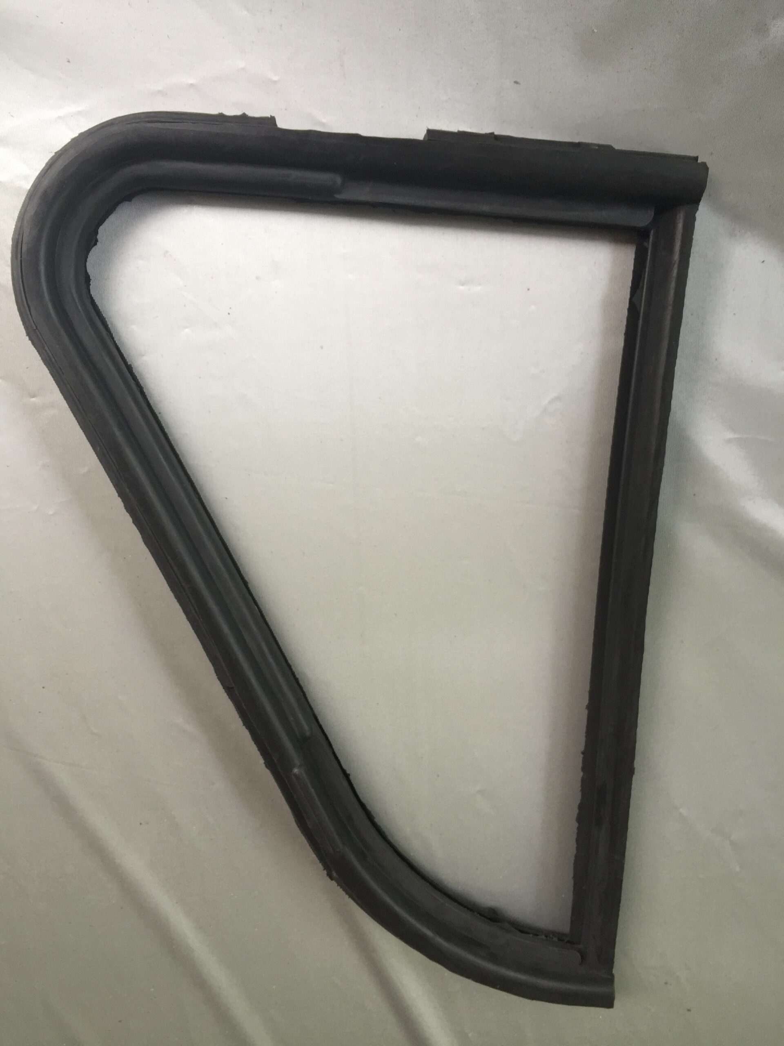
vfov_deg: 61.7
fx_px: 876
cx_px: 392
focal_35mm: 29
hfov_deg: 48.2
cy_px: 523
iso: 40
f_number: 2.2
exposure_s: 1/50
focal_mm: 4.15
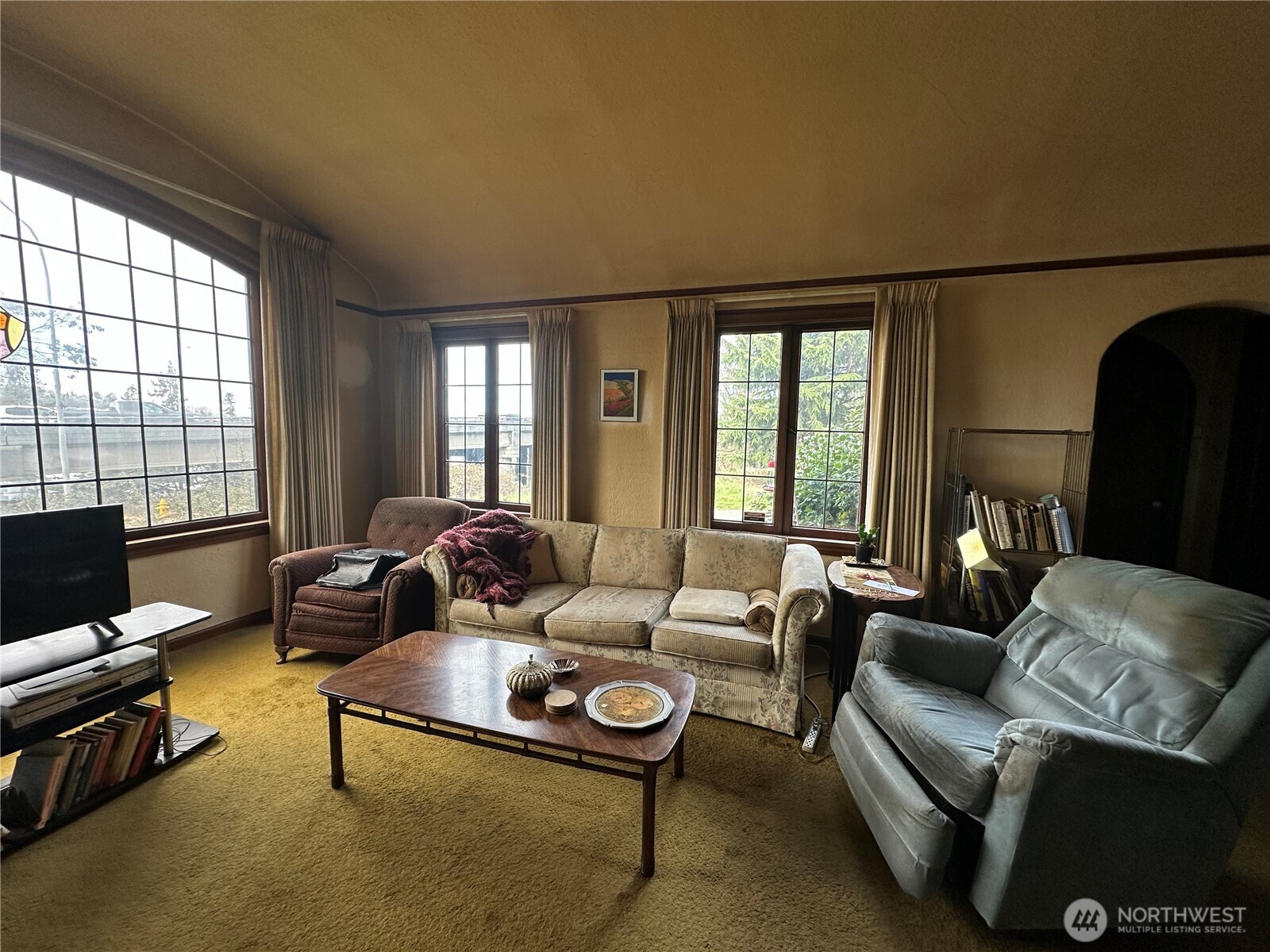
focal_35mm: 14
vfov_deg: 85.7
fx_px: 514
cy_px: 476
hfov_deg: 102.1
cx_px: 635
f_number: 2.2
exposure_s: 1/99
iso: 125
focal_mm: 2.22
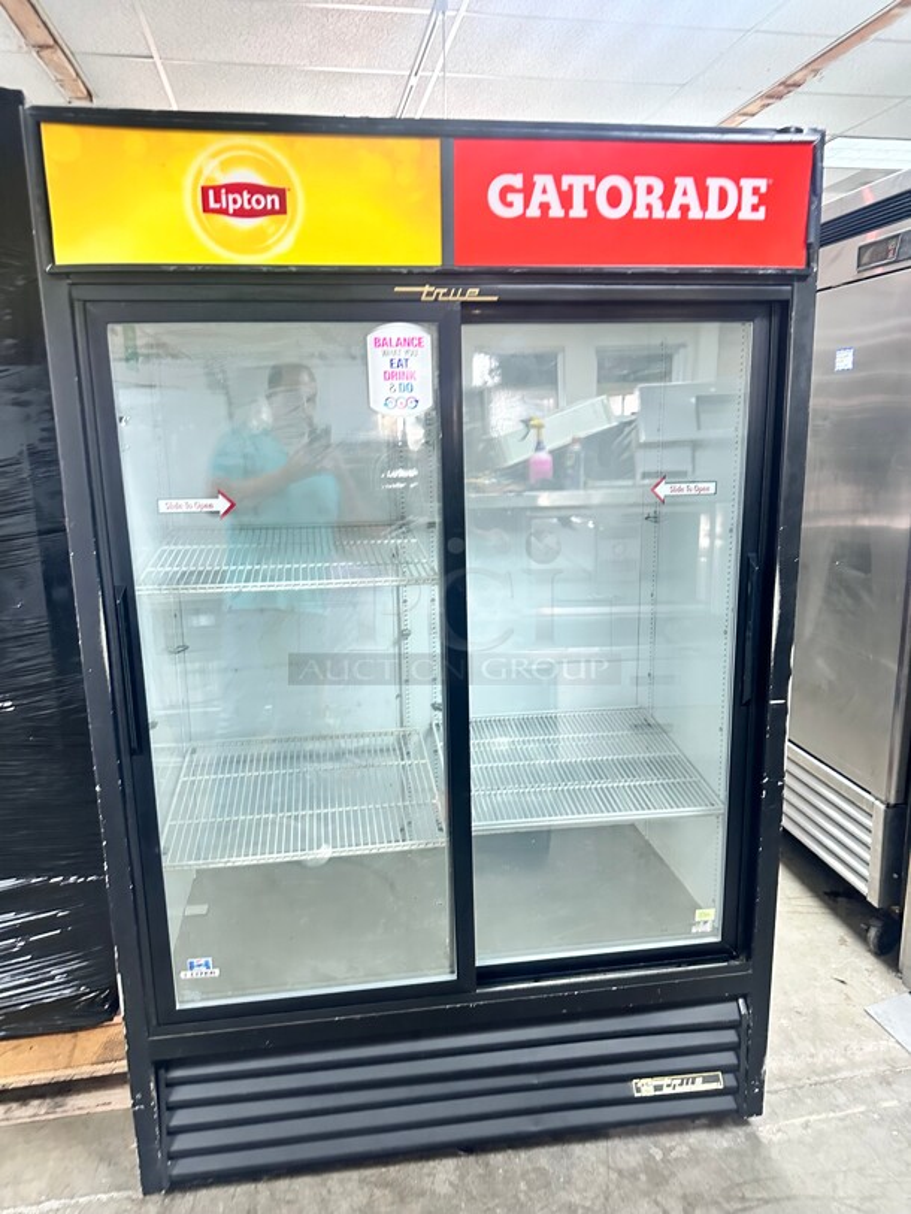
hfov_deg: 56.8
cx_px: 456
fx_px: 842
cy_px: 607
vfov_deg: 71.6
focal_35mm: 24
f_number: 1.78
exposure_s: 1/60
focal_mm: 6.86
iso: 800
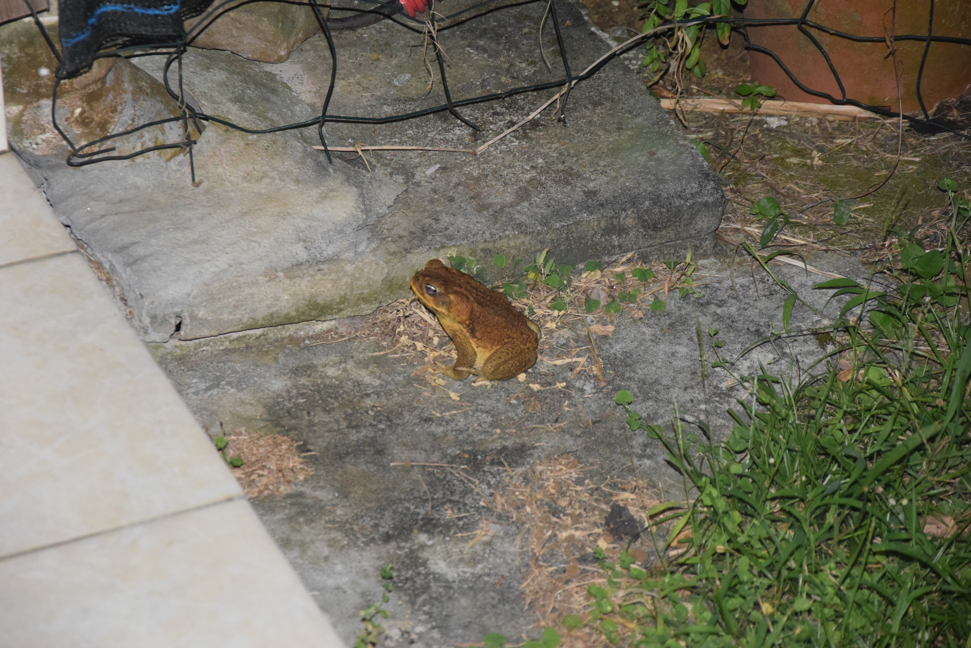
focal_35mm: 158
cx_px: 486
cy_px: 324
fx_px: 4248
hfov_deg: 13.0
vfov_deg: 8.7
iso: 3200
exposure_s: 1/60
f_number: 5.6
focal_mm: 105
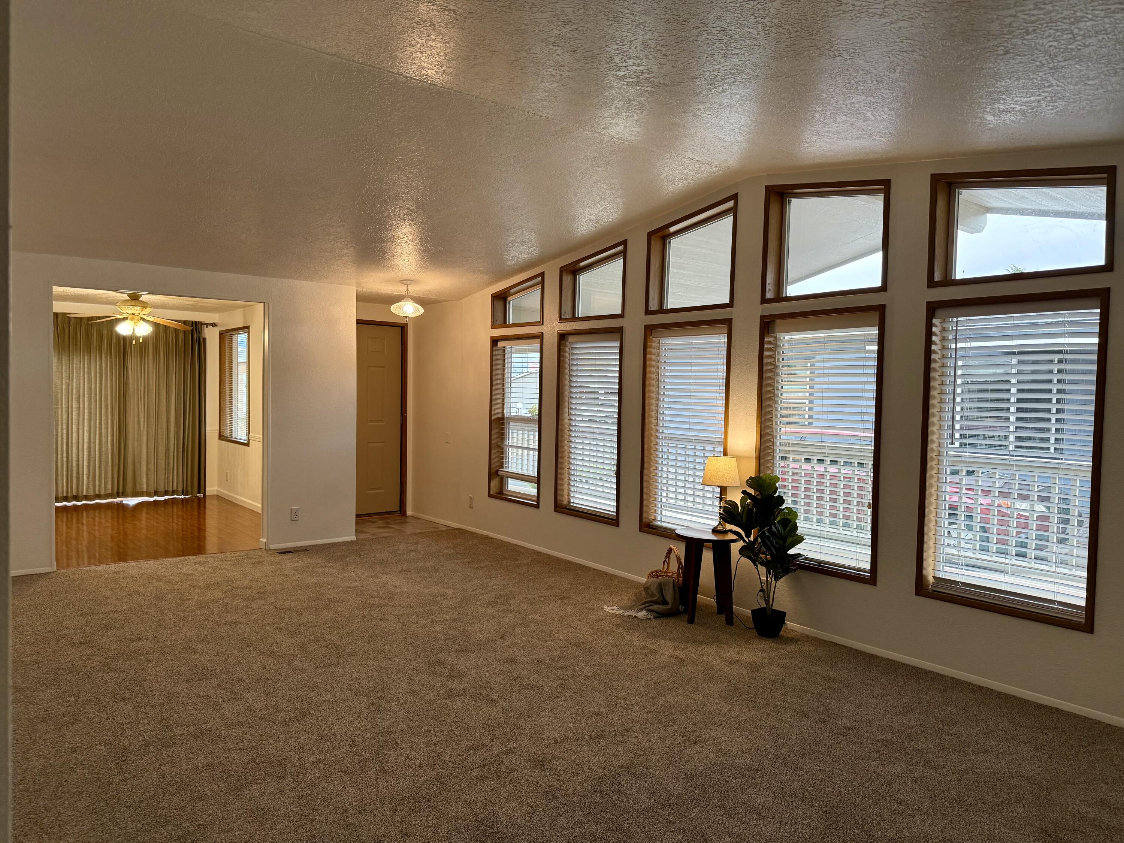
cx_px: 562
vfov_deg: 56.8
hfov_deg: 71.6
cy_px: 422
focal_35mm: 24
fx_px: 779
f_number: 1.78
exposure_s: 1/120
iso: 200
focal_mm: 6.76
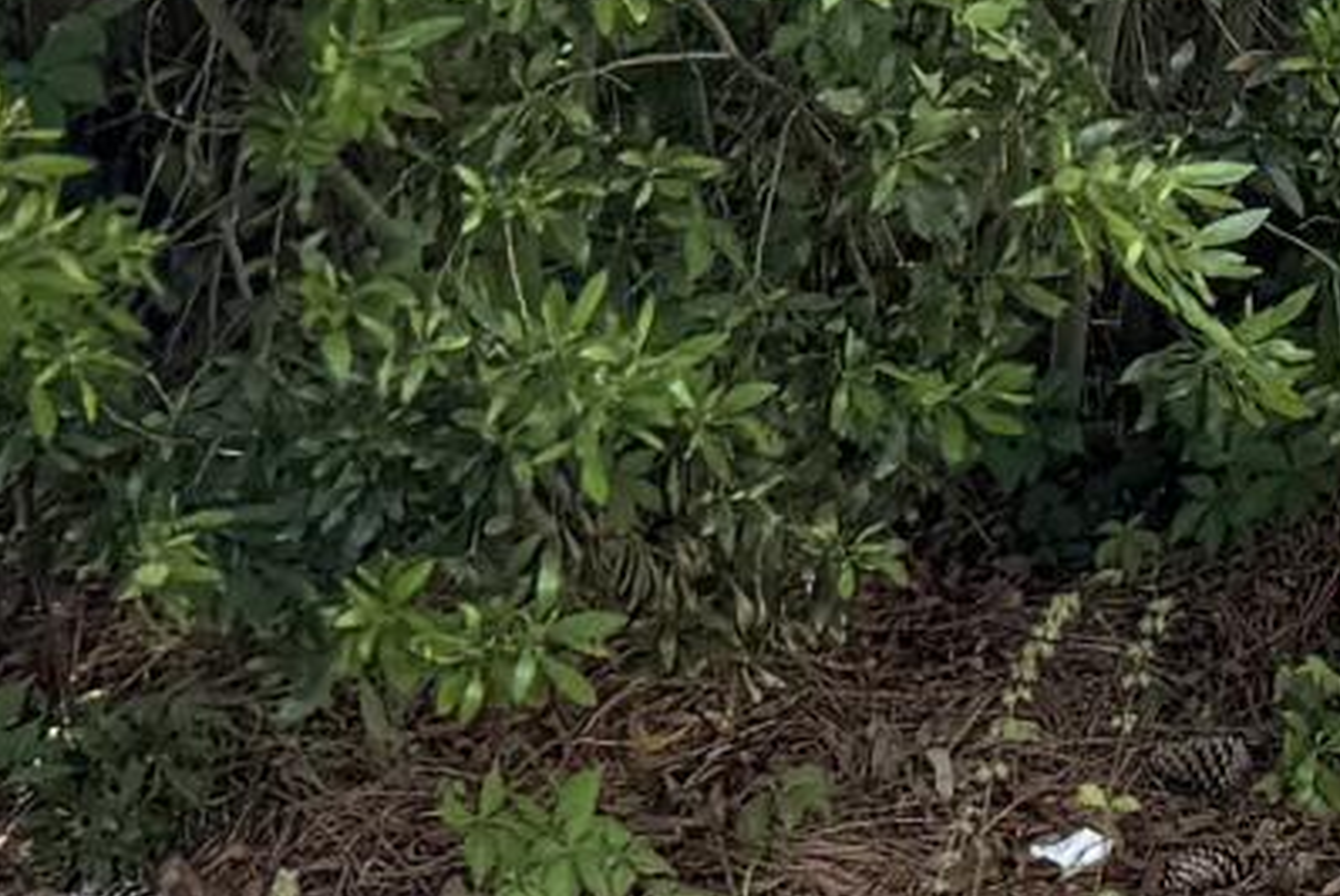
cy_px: -1219
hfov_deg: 10.0
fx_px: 7003
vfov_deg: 6.9
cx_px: 2875
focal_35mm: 188
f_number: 1.78
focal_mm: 6.76
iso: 80
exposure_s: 1/376
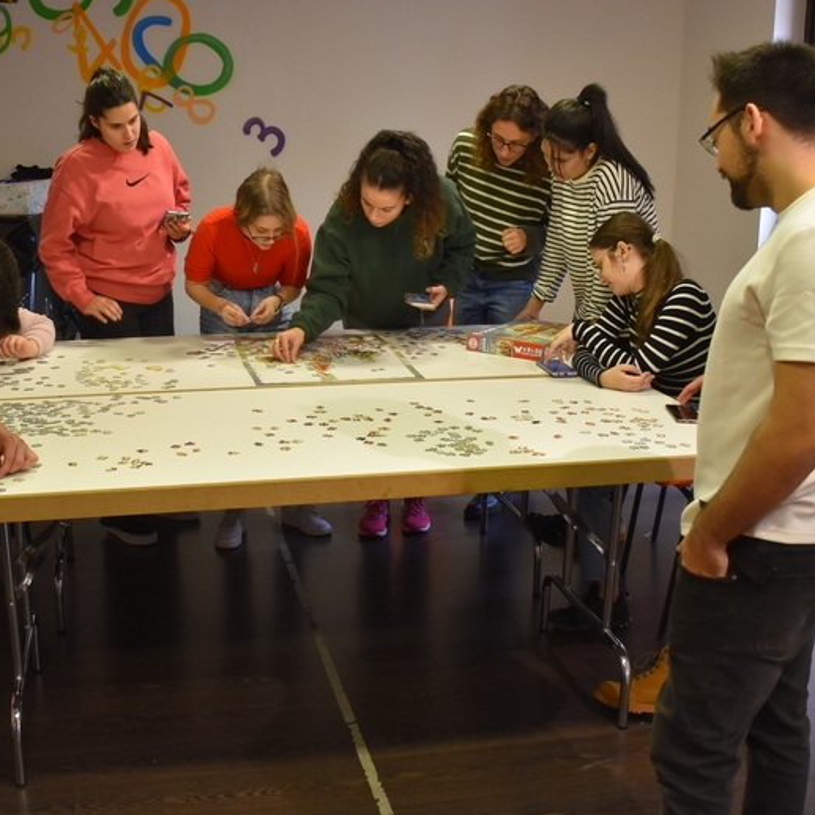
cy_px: 386
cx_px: 328
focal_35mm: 40
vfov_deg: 41.8
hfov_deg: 41.7
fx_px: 1065
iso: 800
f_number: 3.5
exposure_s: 1/60
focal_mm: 18
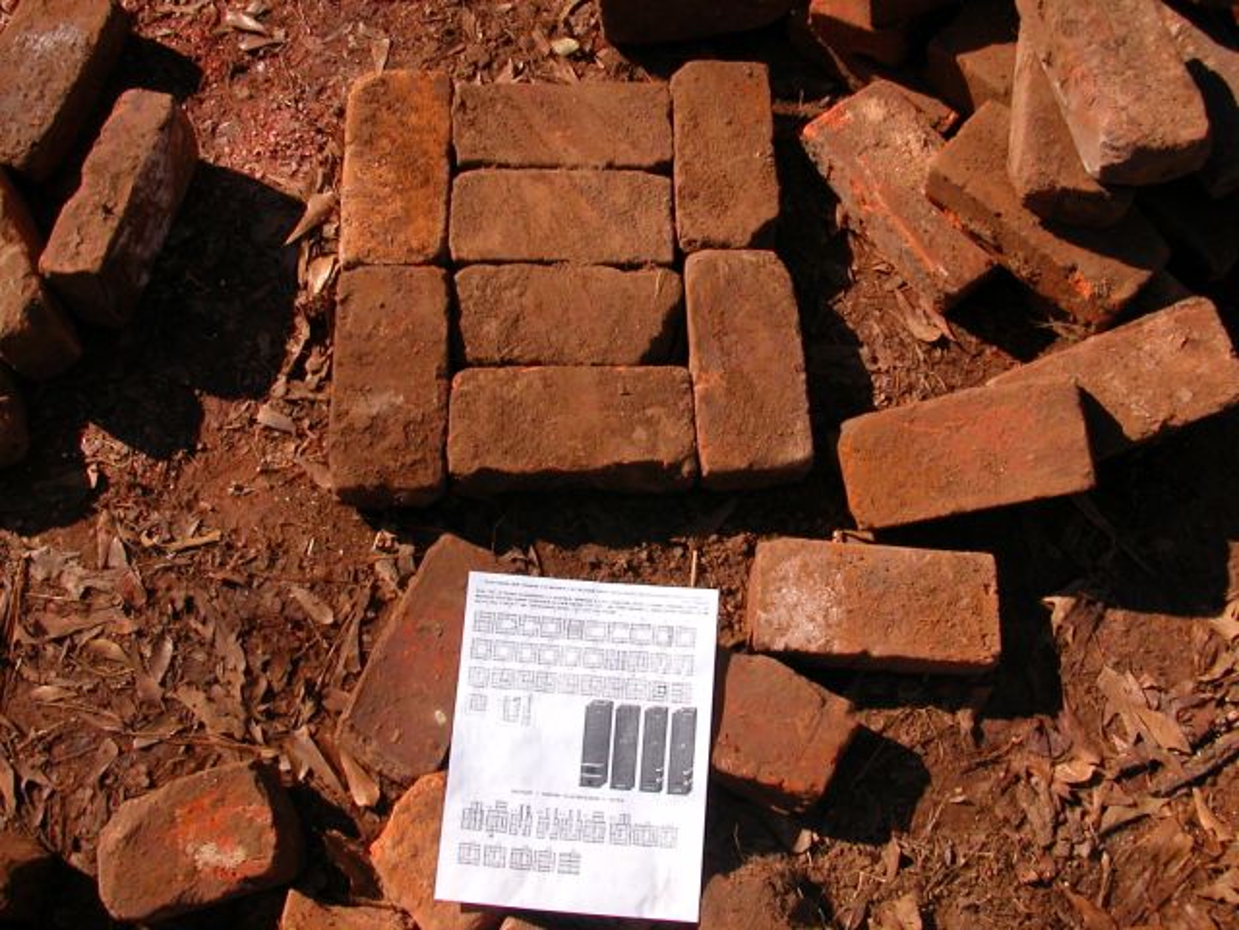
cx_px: 620
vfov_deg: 38.7
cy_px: 465
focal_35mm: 37
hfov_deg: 50.1
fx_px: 1324
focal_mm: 5.6
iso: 100
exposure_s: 1/432
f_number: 4.5
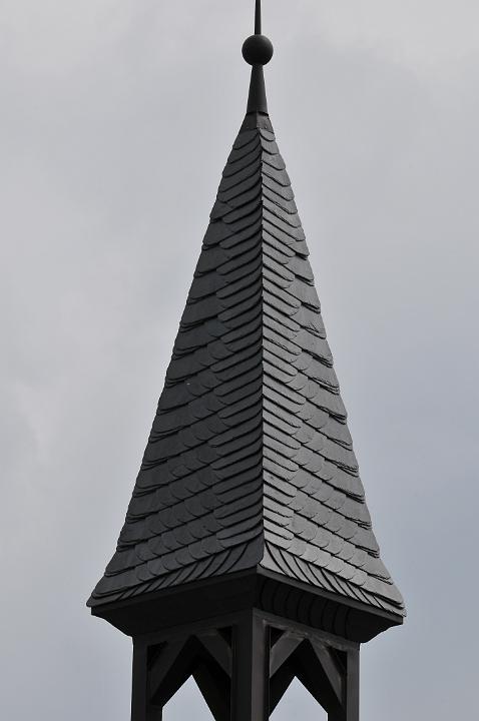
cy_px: 360
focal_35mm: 480
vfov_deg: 4.3
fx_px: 9607
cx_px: 240
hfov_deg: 2.9
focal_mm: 320
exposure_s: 1/320
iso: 200
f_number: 18
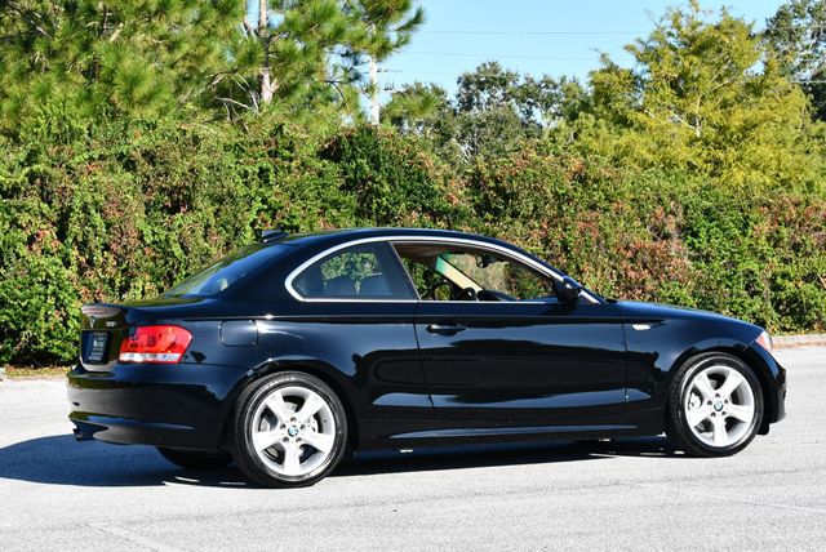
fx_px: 2067
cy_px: 276
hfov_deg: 22.6
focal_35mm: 90
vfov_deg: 15.2
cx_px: 413
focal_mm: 45
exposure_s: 1/250
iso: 160
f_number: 8
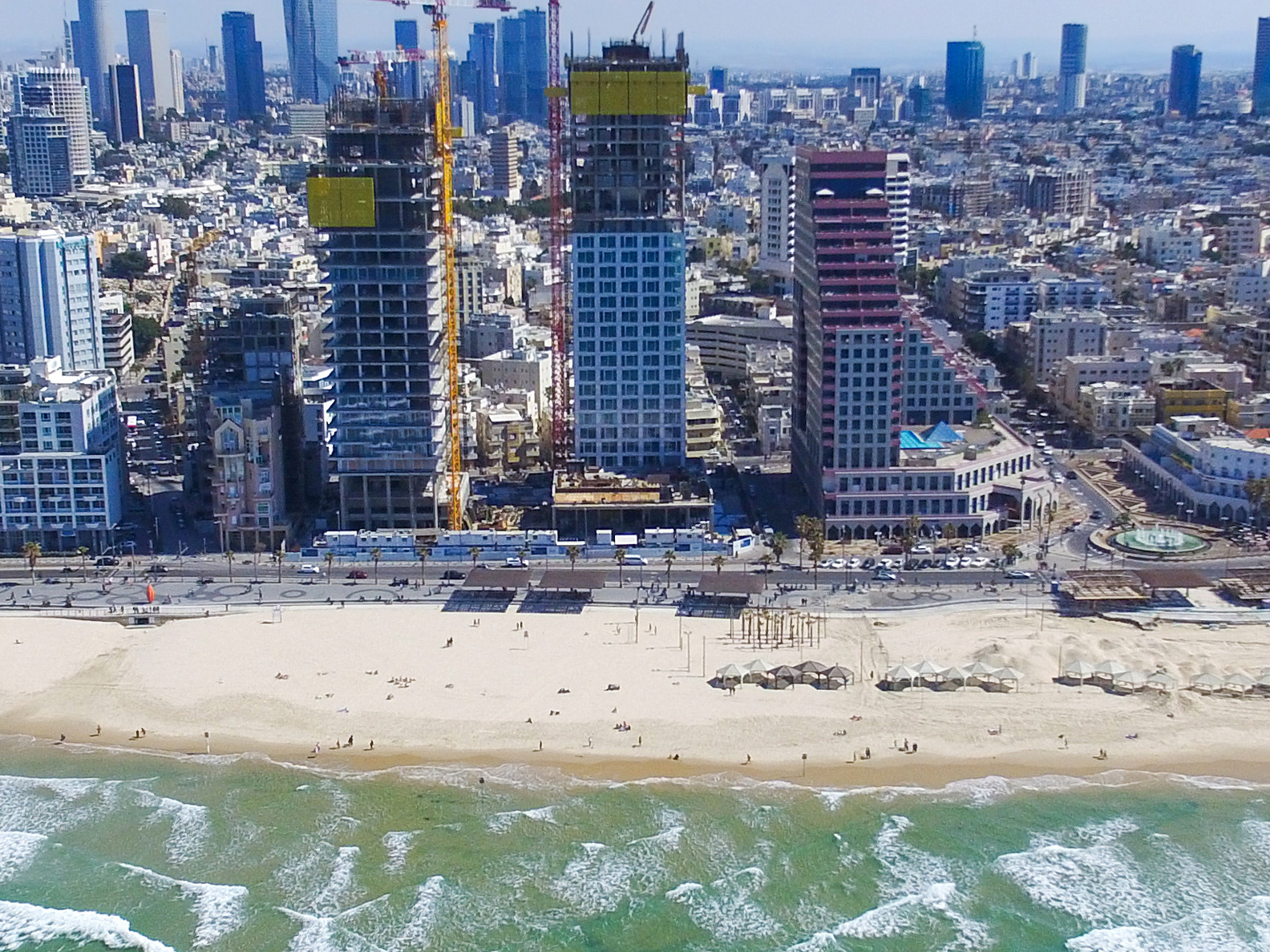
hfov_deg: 38.2
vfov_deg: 29.1
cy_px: 468
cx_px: 652
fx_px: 1834
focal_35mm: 50
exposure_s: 1/1900
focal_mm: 3.61
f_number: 2.8
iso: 100
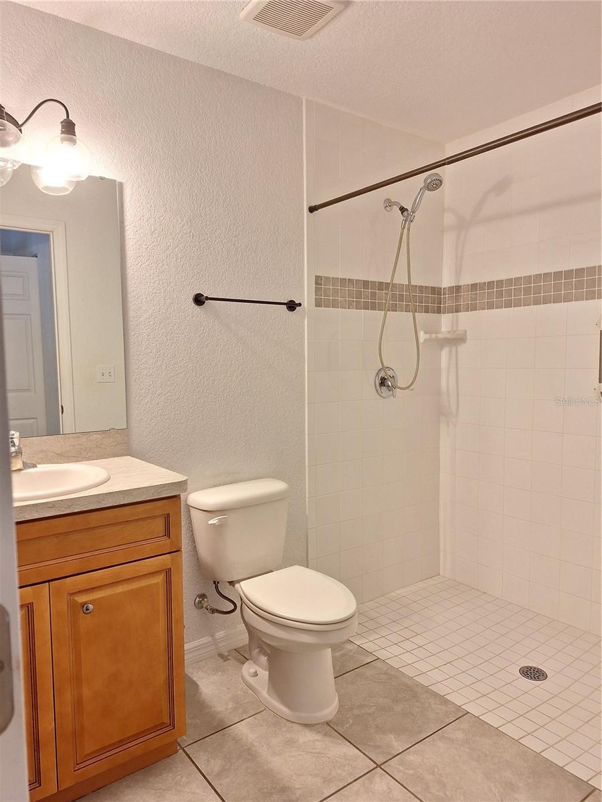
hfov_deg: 58.9
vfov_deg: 73.9
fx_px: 533
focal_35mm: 23
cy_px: 401
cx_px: 301
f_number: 1.8
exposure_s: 1/40
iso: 50
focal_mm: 5.54
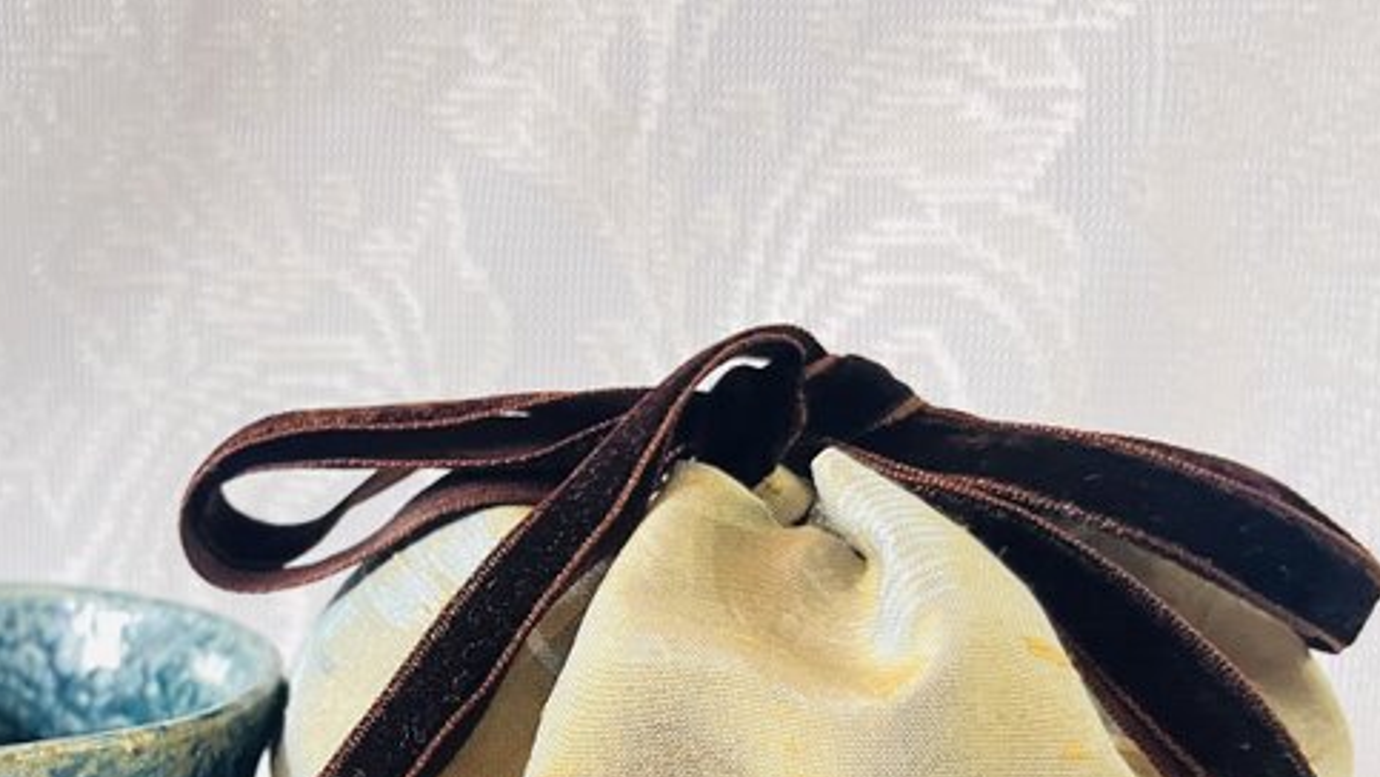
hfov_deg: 39.8
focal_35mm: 50
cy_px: 683
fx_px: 1830
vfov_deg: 23.4
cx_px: 287
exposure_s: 1/33
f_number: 1.6
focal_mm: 5.1
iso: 500
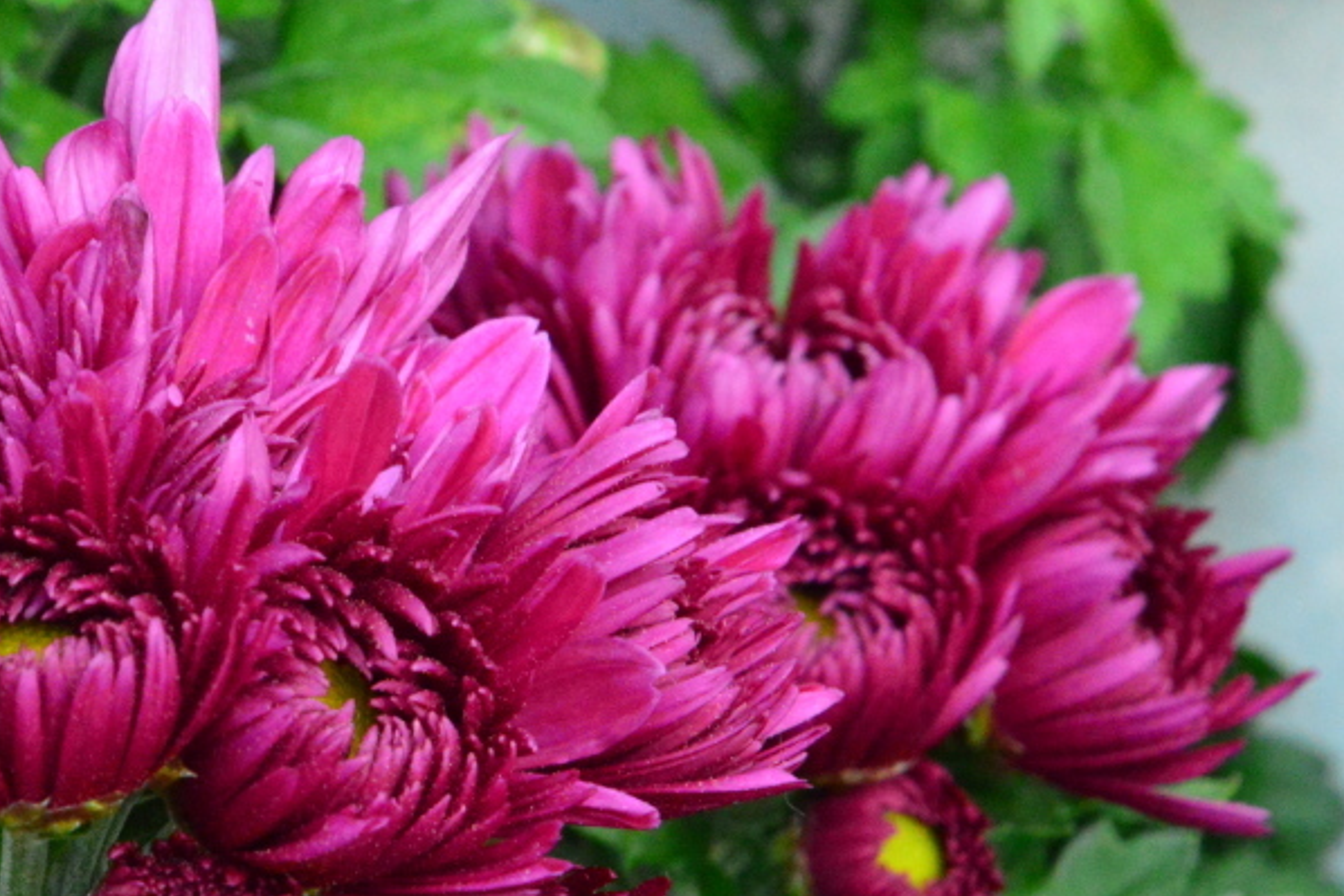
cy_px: 473
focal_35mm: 770
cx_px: 283
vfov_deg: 1.8
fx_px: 28752
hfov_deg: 2.7
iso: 6400
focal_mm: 300
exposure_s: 1/250
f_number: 22
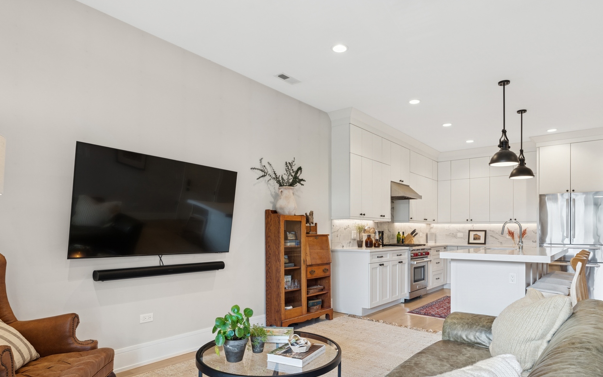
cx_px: 329
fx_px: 345
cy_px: 237
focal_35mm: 21
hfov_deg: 82.1
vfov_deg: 56.5
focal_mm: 16
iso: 320
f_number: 8
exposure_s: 1/25
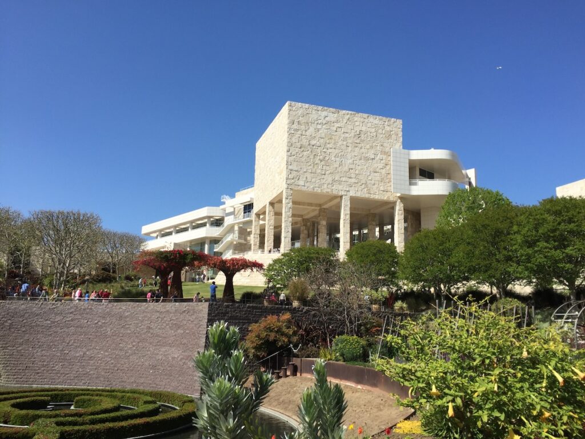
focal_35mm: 29
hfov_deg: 61.7
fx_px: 490
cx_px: 292
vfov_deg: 48.2
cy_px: 220
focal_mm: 4.15
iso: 32
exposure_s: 1/2083
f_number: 2.2
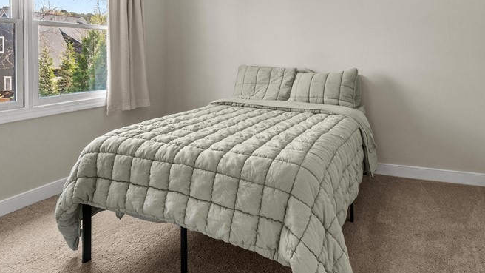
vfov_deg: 42.1
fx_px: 337
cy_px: 53
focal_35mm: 26
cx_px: 297
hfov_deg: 70.6
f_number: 10
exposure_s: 1/40
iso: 1250
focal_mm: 15.1
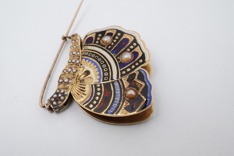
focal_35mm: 45
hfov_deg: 43.6
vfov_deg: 29.9
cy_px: 78
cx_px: 117
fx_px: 292
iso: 640
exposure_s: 1/100
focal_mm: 30
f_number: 22
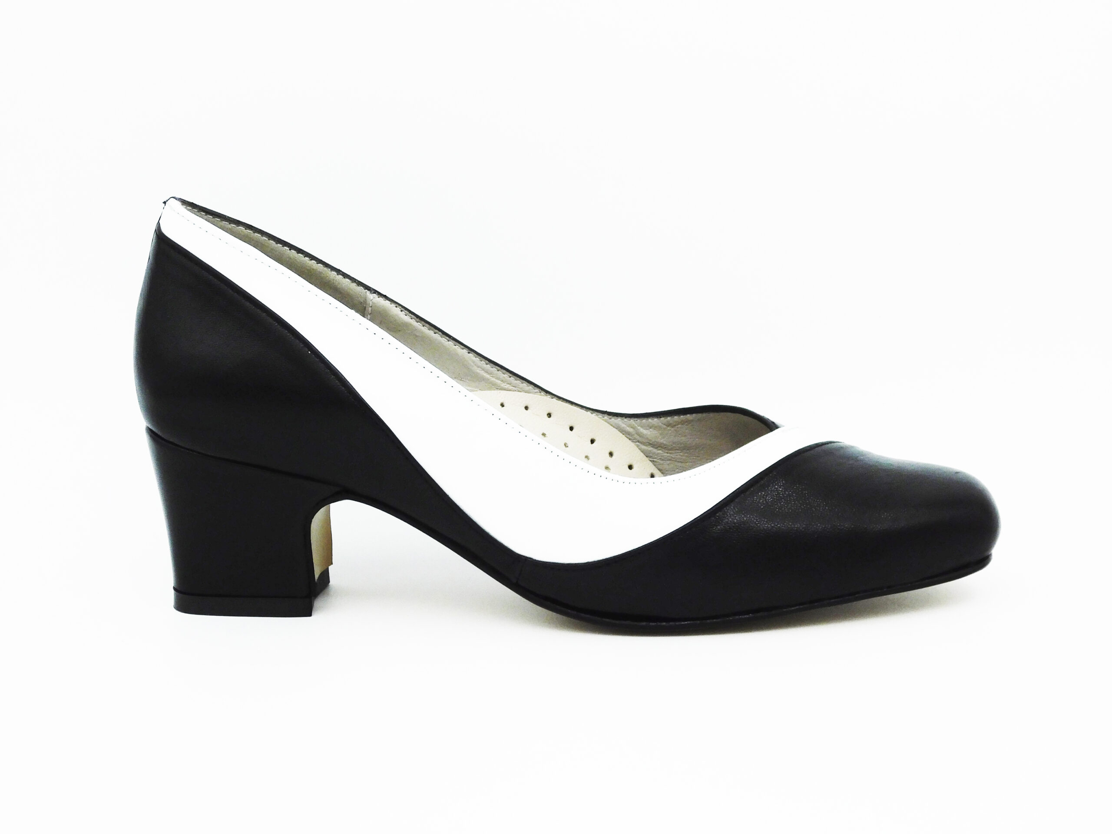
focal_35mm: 71
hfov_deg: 27.4
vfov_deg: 20.7
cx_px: 556
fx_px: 2281
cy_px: 417
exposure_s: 1/640
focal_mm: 12.6
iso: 125
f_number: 4.3
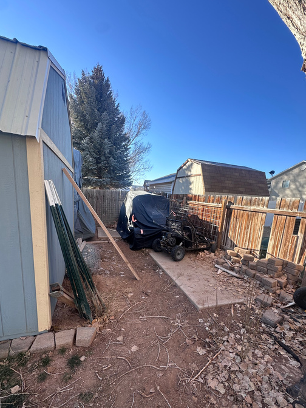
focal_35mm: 16
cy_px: 233
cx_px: 162
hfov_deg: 78.0
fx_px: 189
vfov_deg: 93.9
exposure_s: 1/511
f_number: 2.2
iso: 40
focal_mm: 2.22
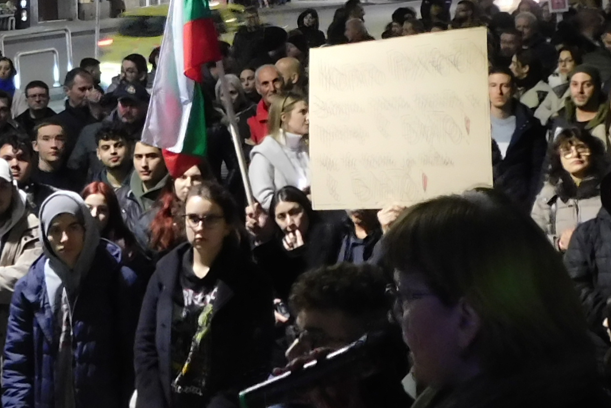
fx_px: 1477
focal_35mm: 87
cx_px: 103
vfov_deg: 15.2
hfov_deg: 23.0
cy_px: -66
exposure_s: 1/15
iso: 800
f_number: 3
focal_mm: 4
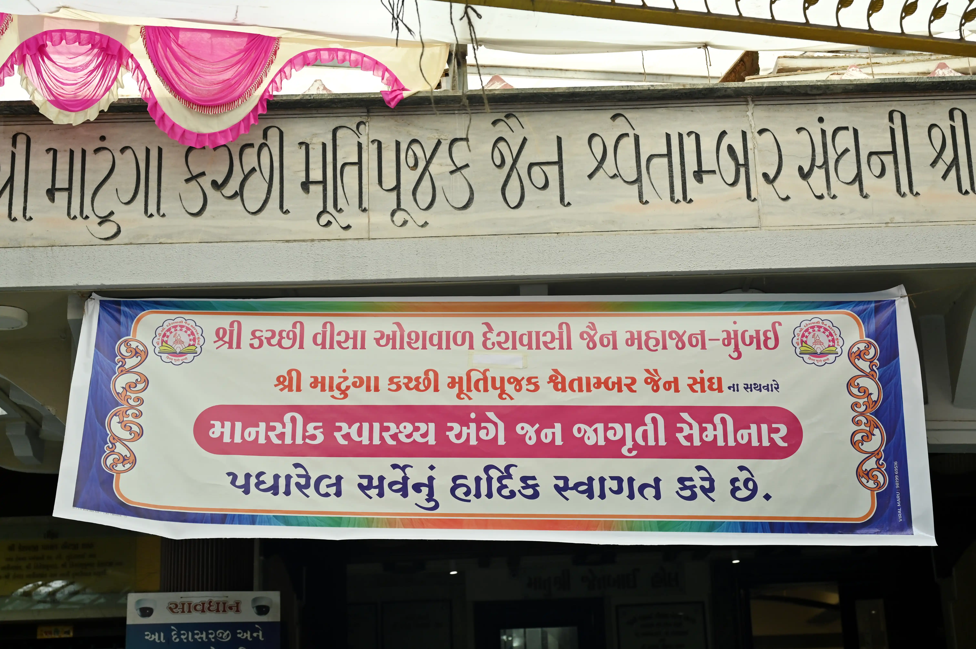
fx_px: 1463
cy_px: 324
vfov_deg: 25.0
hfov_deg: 36.9
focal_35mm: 54
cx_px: 488
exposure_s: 1/320
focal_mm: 54
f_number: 4.5
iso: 500
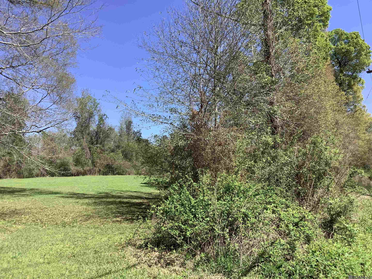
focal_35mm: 31
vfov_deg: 45.4
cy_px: 140
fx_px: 333
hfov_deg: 58.4
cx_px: 186
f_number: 2.4
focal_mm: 3.3
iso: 25
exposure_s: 1/769
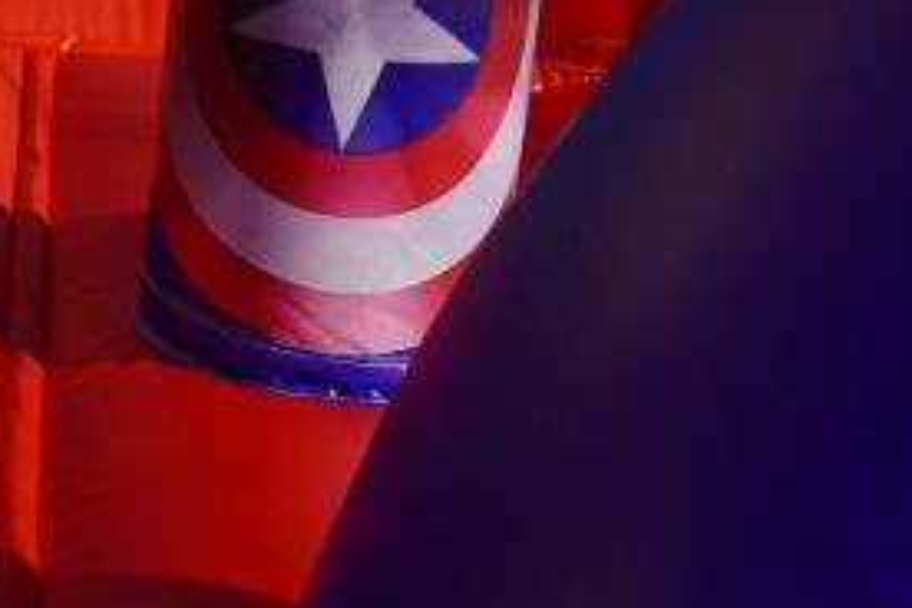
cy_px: -259
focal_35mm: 89
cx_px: -499
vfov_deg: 14.5
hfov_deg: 19.6
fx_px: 2254
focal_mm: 16
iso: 100
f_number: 10
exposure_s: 1/160
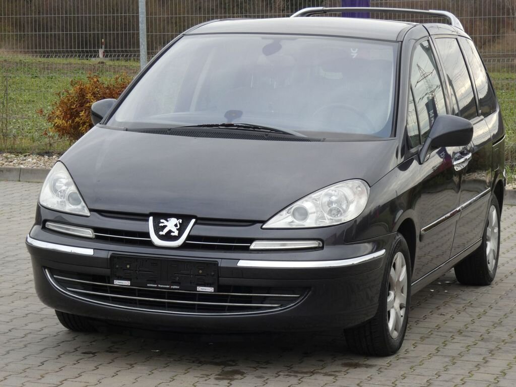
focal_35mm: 110
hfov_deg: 17.9
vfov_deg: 13.5
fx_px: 1640
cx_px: 258
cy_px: 194
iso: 100
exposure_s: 1/80
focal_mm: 19.7
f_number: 5.6
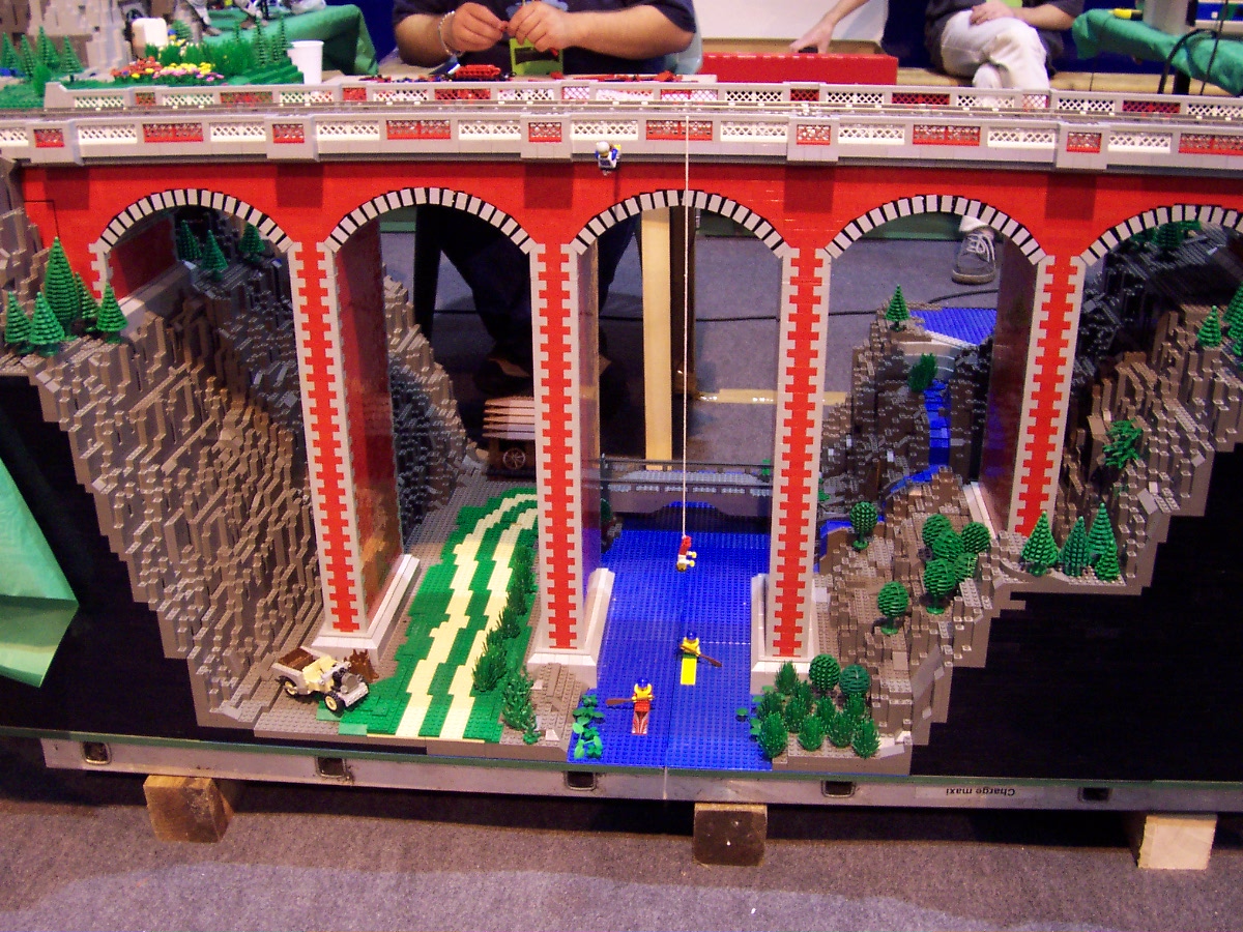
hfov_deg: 50.1
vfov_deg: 38.7
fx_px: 1329
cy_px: 466
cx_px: 622
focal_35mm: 37
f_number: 2.8
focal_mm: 5.6
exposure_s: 1/10
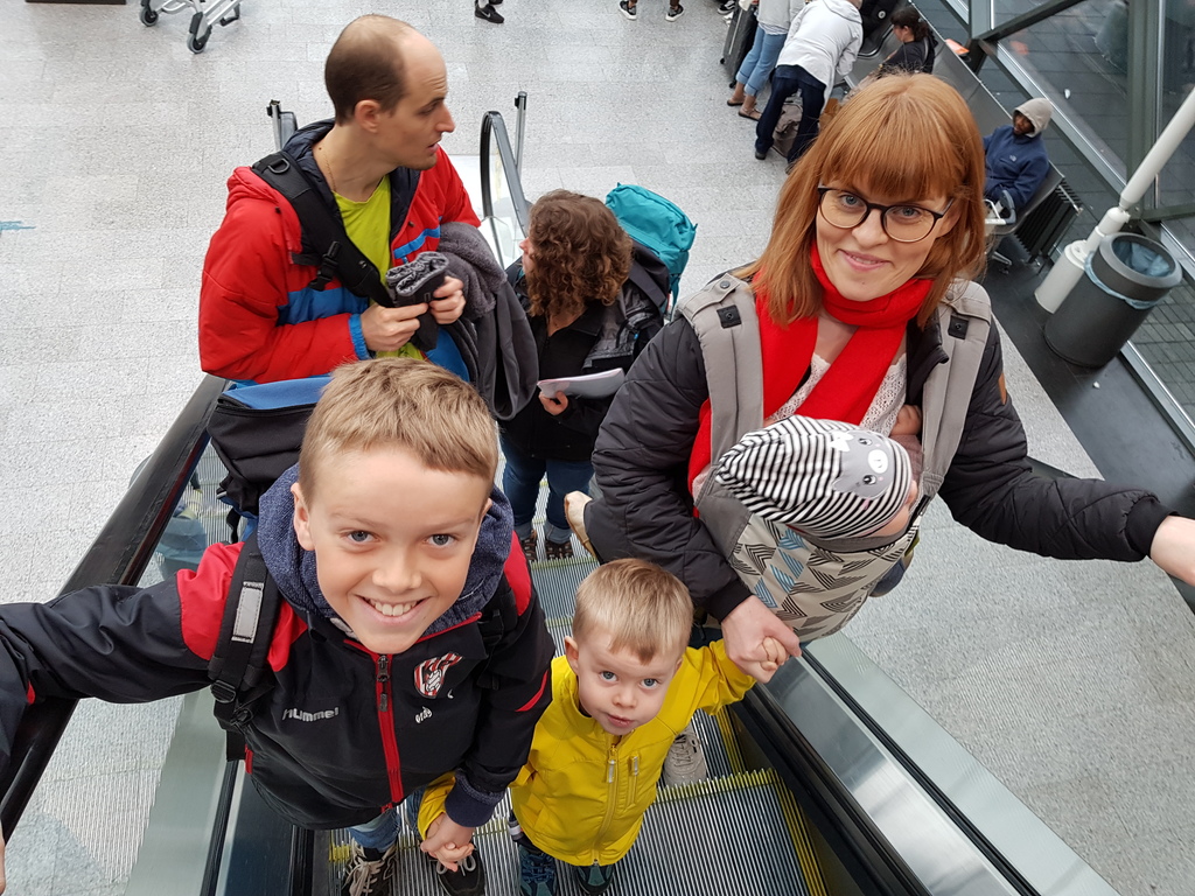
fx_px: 898
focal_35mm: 26
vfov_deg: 53.1
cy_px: 448
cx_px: 598
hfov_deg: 67.3
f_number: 1.7
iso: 80
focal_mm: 4.2
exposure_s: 1/50
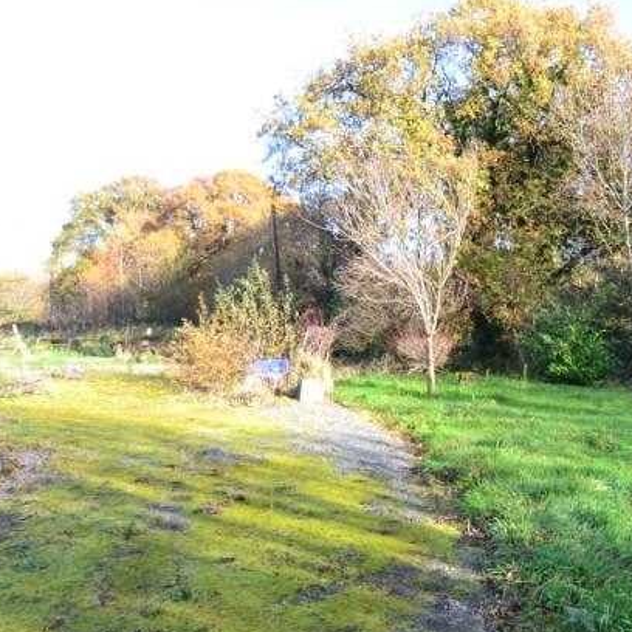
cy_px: 326
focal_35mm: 32
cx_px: 520
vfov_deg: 51.1
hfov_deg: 47.8
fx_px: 661
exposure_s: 1/80
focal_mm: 10
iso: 400
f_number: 9
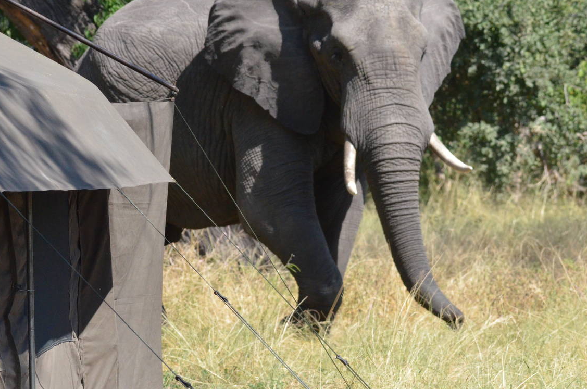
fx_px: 5892
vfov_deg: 3.8
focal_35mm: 362
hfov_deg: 5.7
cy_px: 136
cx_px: 327
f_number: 8
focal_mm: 170
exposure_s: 1/4000
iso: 2500
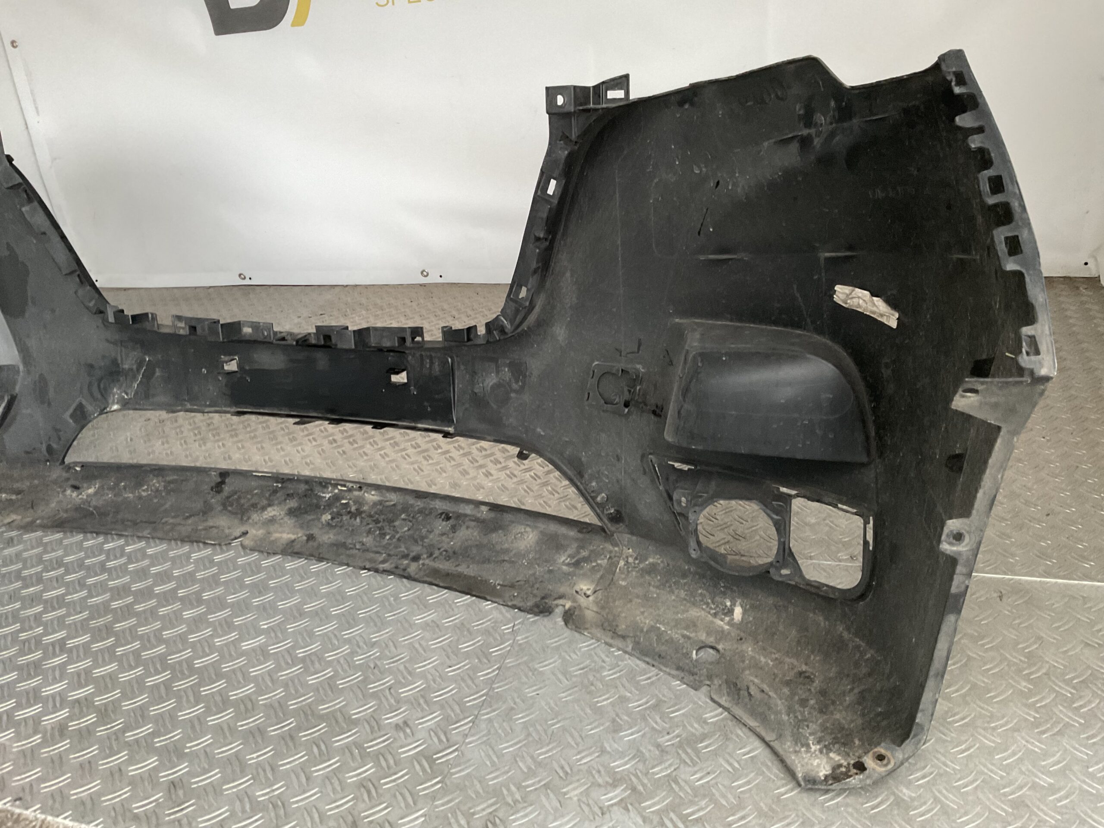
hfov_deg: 61.7
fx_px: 925
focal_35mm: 29
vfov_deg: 48.2
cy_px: 414
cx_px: 552
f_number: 1.8
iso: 125
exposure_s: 1/50
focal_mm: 3
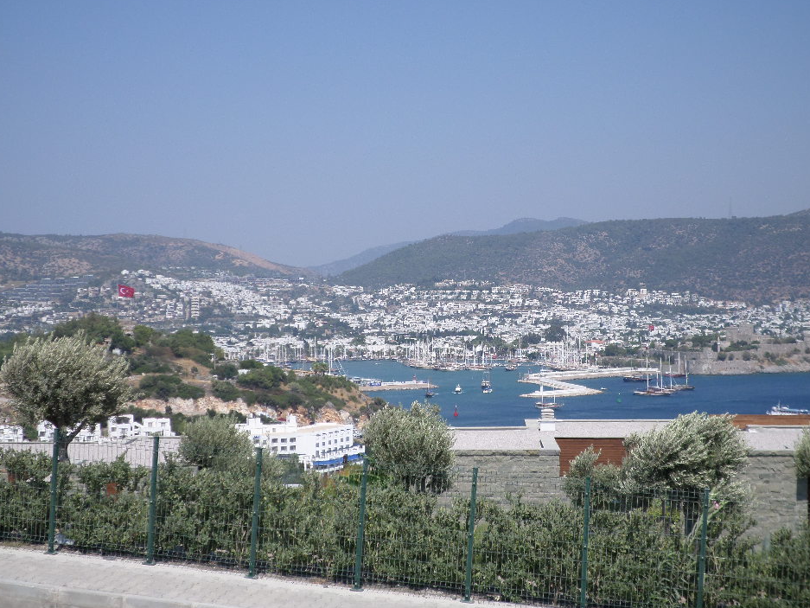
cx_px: 418
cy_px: 291
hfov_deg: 32.7
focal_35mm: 59
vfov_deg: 24.8
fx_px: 1381
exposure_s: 1/1000
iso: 80
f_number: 3.6
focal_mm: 9.7
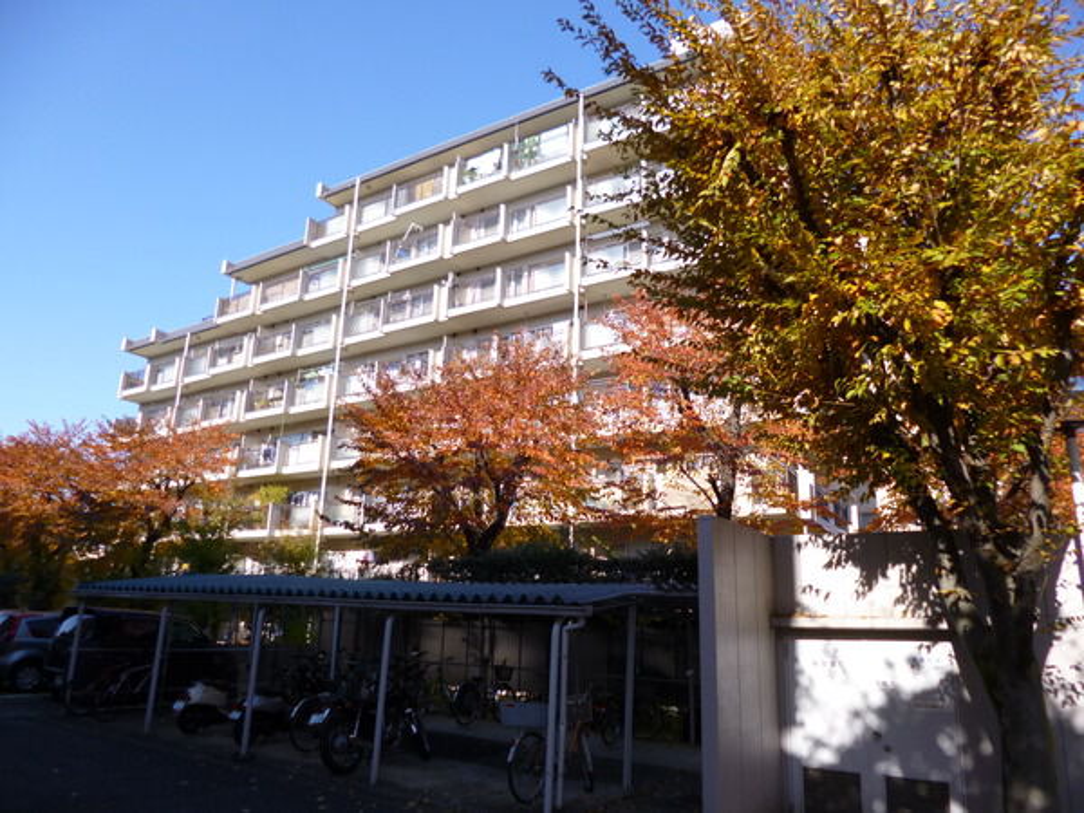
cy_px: 406
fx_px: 752
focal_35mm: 24
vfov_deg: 56.8
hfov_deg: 71.6
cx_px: 542
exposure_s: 1/640
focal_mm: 4.3
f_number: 2.5
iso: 100
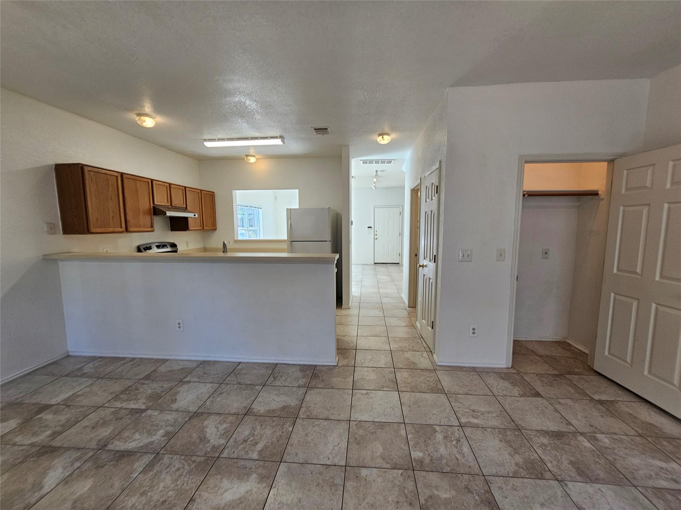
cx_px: 340
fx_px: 256
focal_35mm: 13
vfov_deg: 89.9
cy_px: 255
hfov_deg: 106.2
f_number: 2.2
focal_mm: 2.2
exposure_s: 1/60
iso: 80
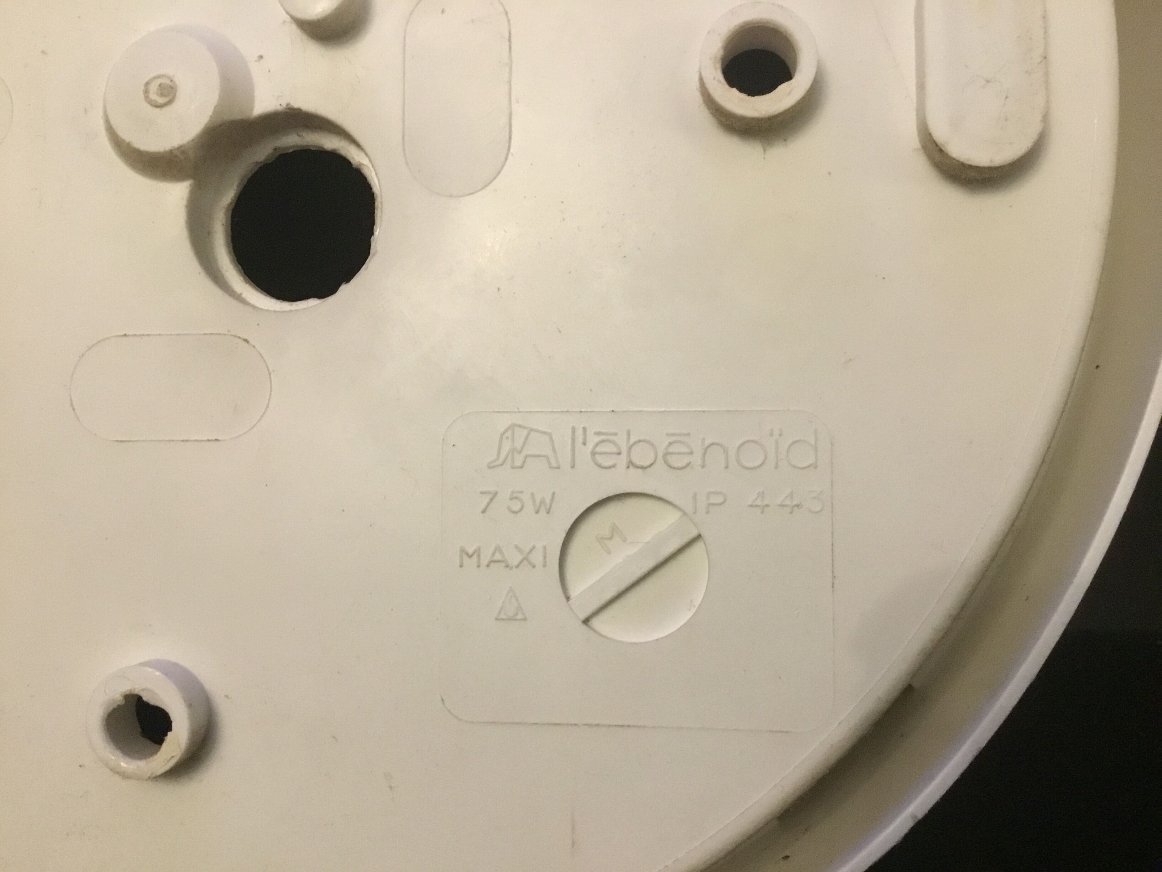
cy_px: 436
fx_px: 1041
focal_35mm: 31
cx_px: 581
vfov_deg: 45.4
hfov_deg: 58.4
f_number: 2.4
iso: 200
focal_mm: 3.3
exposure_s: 1/17
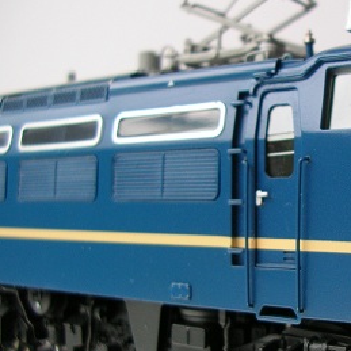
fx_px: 677
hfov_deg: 27.8
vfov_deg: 29.0
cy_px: 205
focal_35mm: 59
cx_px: 330
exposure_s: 1/5.7
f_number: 2.8
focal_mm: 5.8
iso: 59
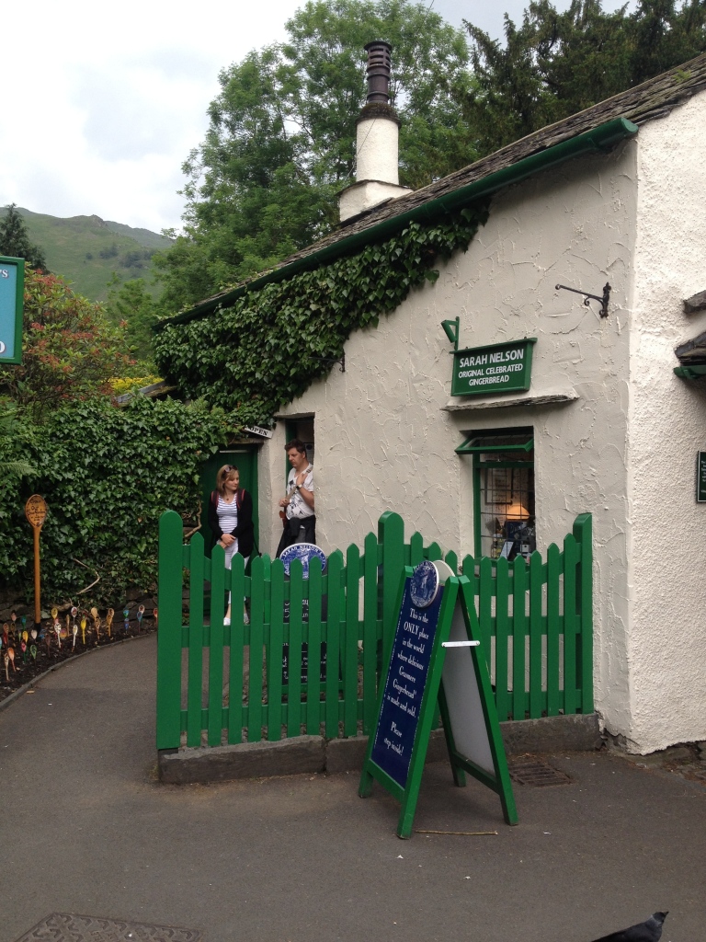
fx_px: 952
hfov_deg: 40.7
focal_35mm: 35
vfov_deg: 52.6
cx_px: 353
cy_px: 471
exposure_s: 1/182
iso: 50
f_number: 2.4
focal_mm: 4.28
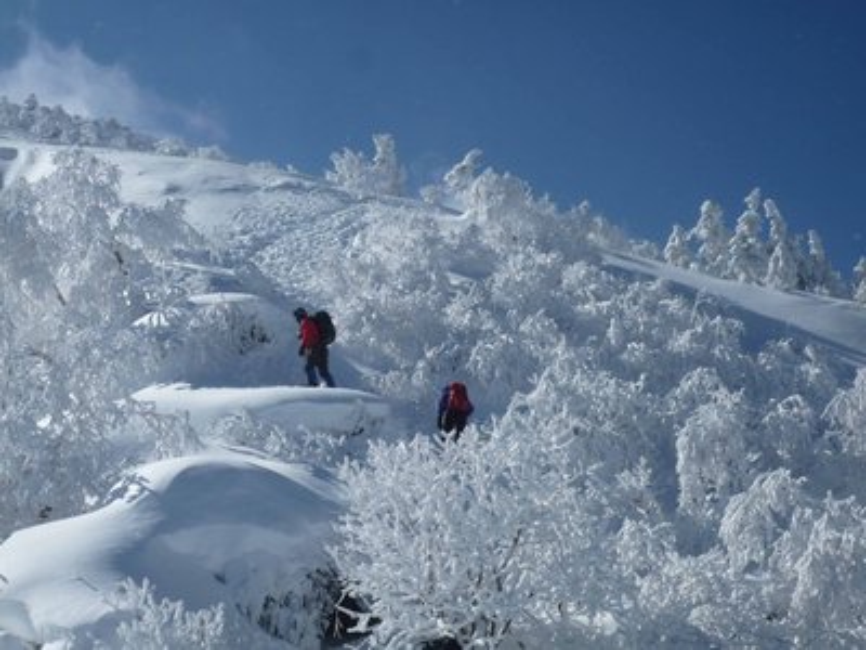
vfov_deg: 22.9
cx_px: 433
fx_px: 1601
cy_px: 325
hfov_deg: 30.3
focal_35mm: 64
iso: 100
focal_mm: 11.3
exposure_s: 1/800
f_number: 7.1
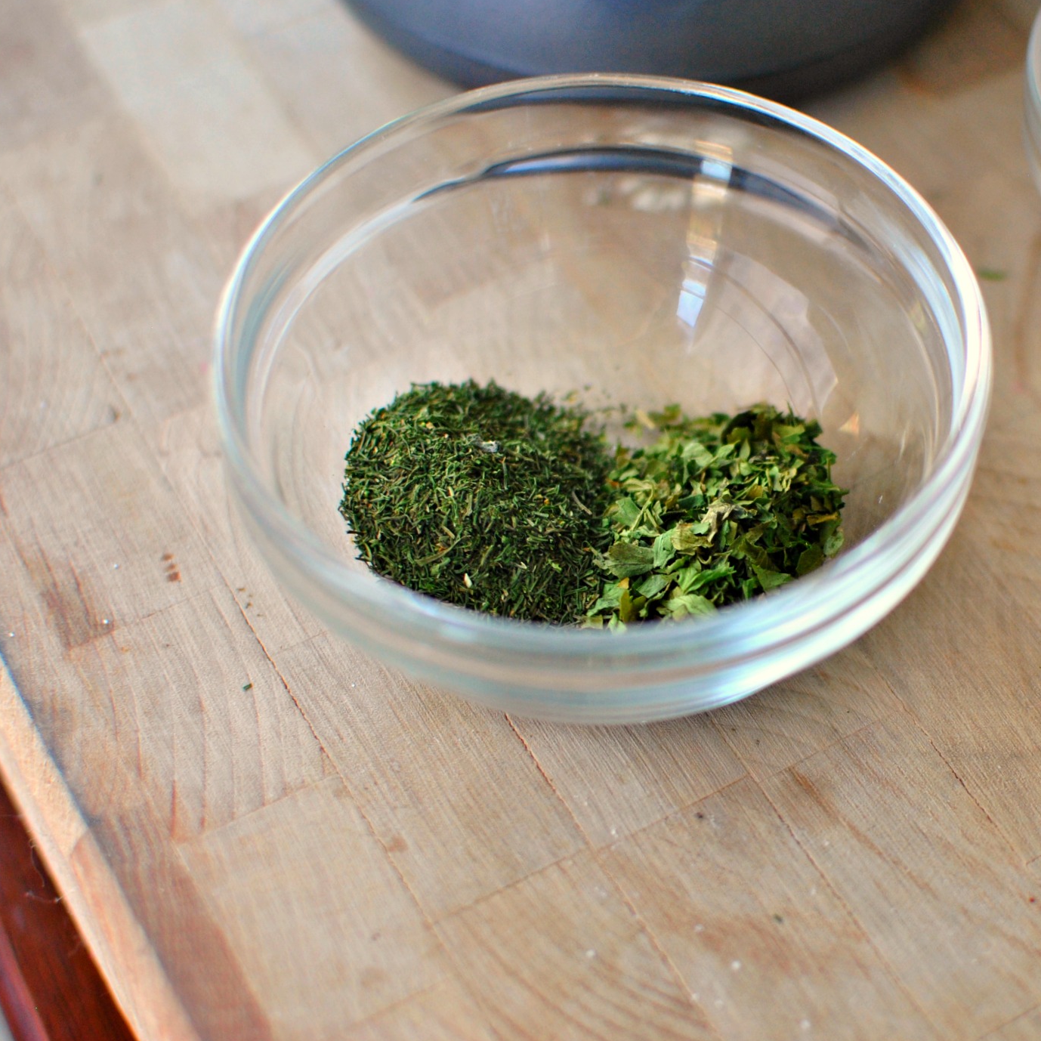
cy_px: 524
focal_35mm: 68
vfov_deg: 25.5
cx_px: 717
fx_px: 2301
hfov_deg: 25.3
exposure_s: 1/125
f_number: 2.5
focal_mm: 35
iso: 400
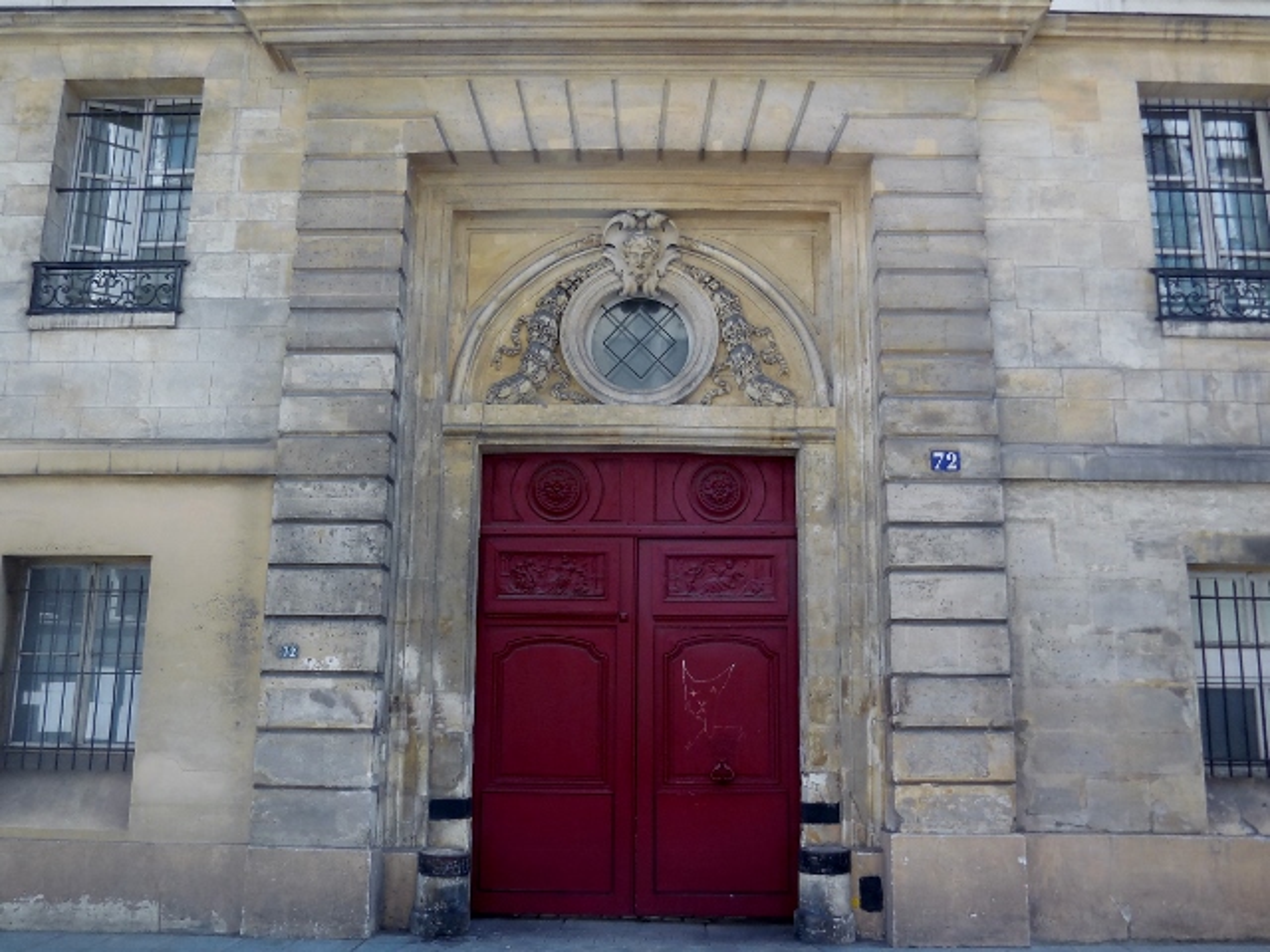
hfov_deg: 55.4
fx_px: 1211
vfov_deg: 42.9
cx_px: 635
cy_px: 476
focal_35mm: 33
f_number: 3.7
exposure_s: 1/250
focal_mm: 5.9
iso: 125
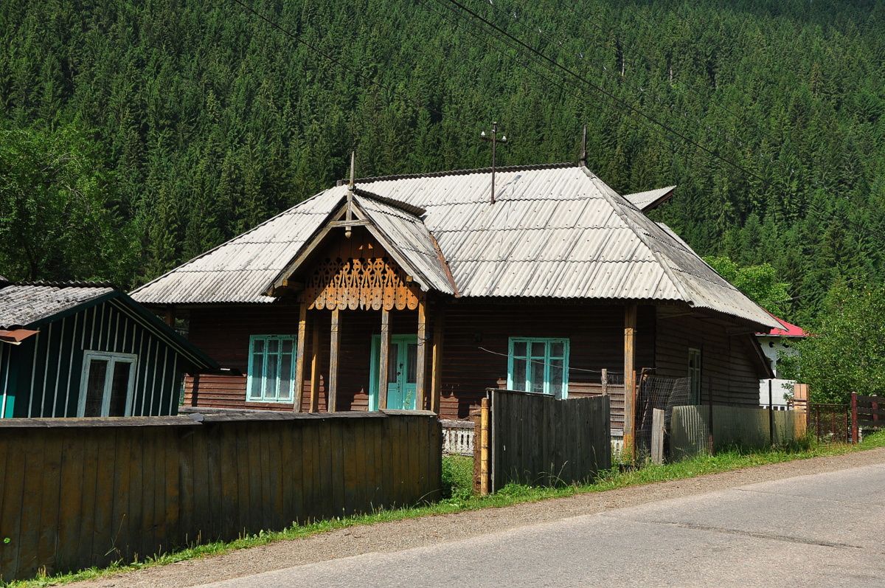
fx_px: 1179
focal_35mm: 48
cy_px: 294
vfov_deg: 28.0
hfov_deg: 41.2
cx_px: 442
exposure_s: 1/400
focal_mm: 32
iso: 400
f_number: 10
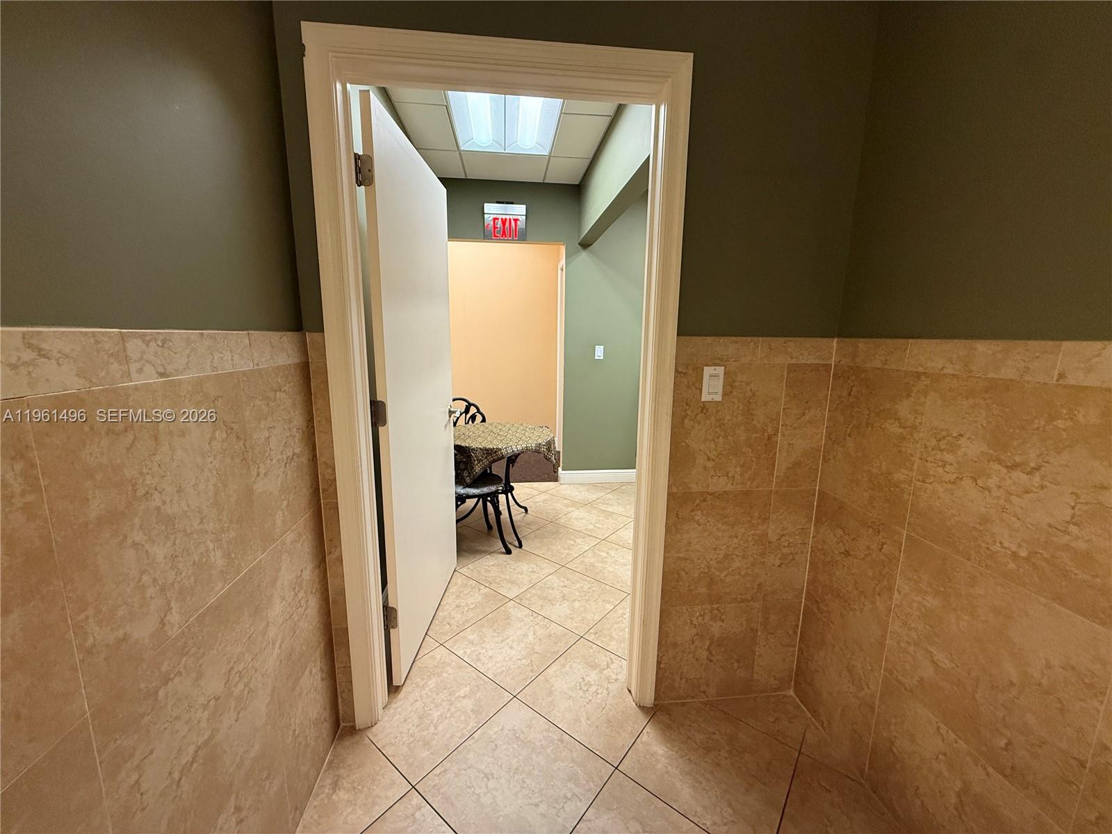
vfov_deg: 85.7
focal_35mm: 14
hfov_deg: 102.1
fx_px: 450
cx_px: 556
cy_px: 417
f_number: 2.2
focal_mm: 2.22
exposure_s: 1/120
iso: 320
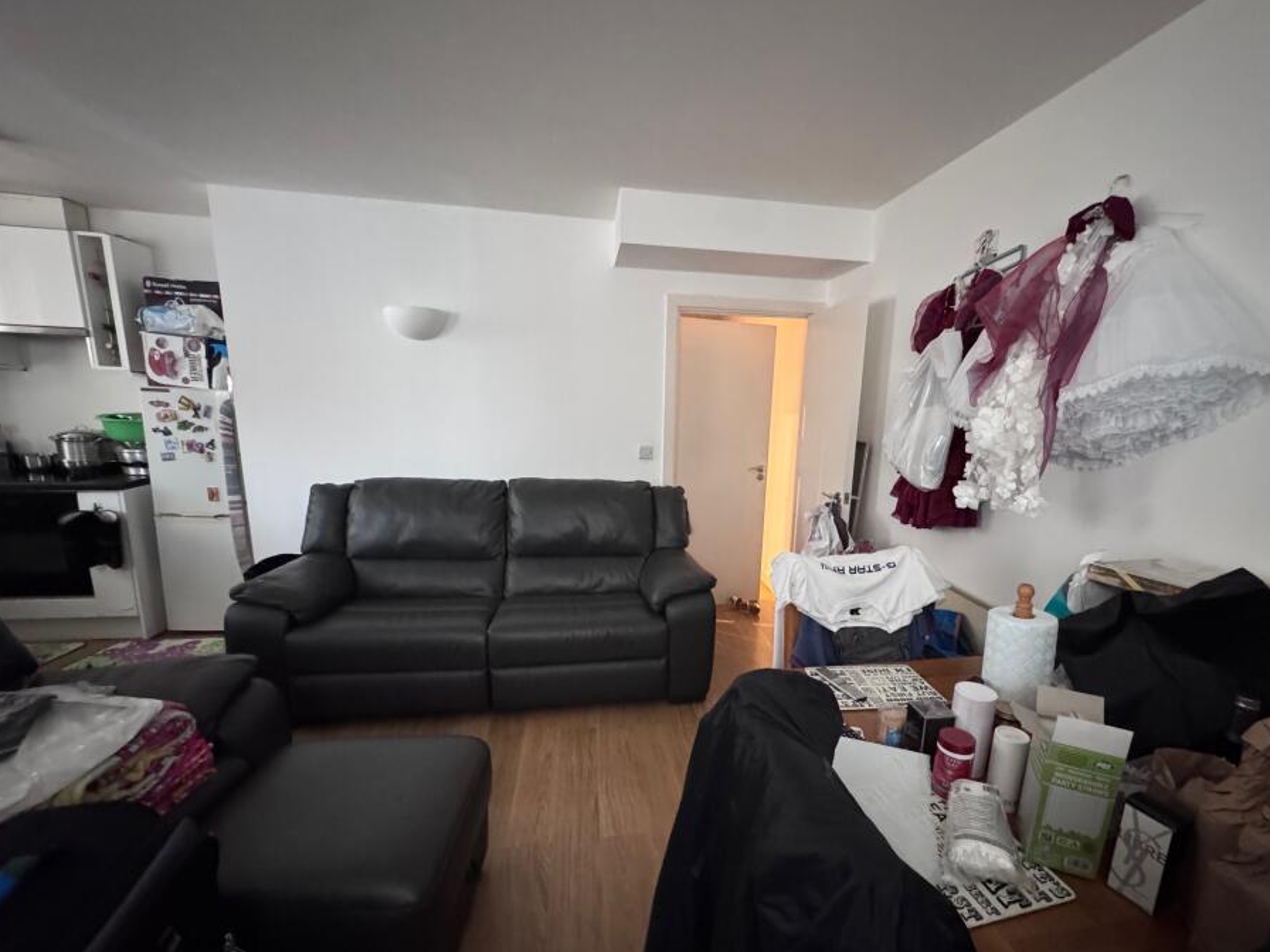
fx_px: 587
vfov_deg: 77.9
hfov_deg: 94.2
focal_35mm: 16
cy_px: 518
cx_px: 695
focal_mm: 2.22
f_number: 2.2
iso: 1250
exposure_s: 1/48
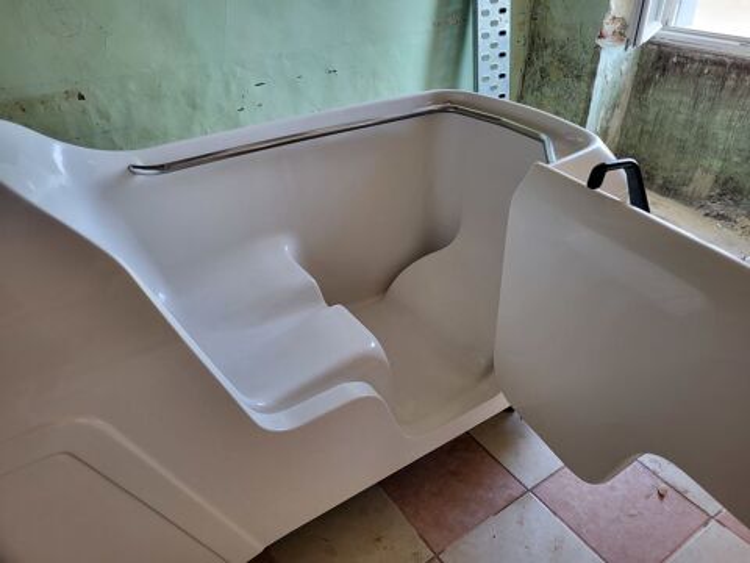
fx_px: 563
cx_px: 375
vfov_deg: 53.1
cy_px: 282
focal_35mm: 26
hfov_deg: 67.3
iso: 125
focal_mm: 5.4
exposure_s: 1/100
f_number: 1.8
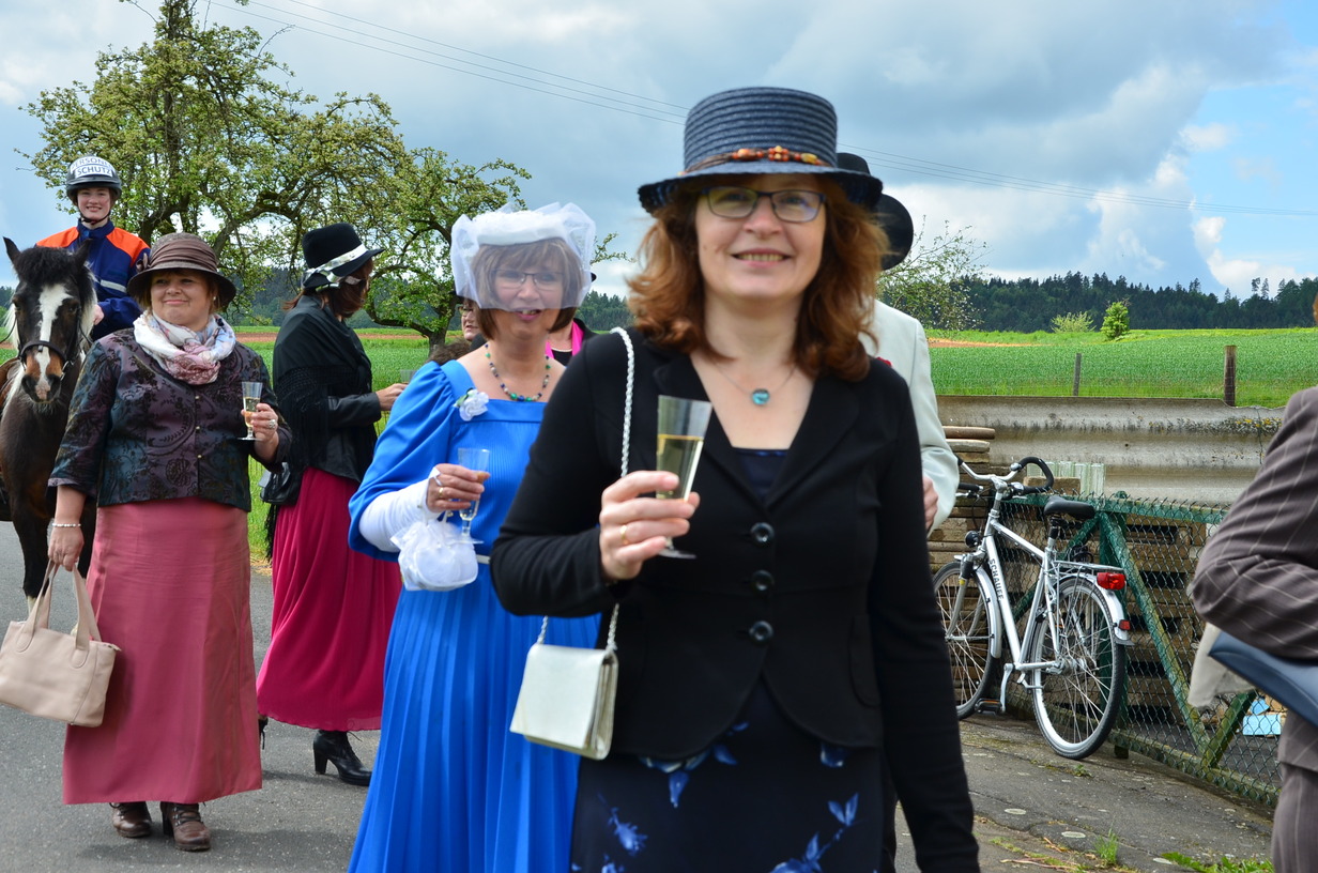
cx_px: 659
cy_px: 436
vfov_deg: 25.6
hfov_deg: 37.9
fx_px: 1918
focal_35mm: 52
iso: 200
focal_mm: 35
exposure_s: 1/320
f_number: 10
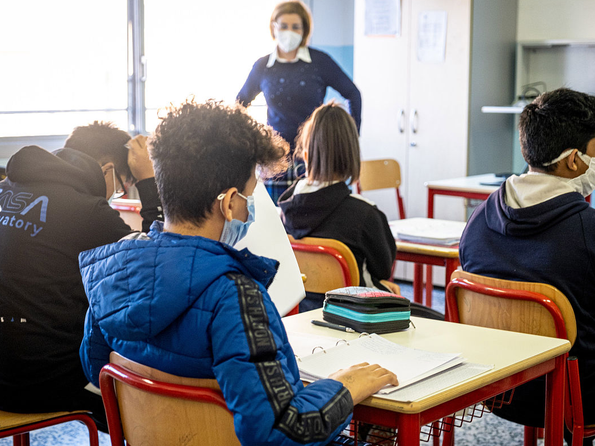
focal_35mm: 66
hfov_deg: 29.4
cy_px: 223
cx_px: 275
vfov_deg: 22.3
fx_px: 1135
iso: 640
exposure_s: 1/100
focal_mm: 40.1
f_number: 2.8
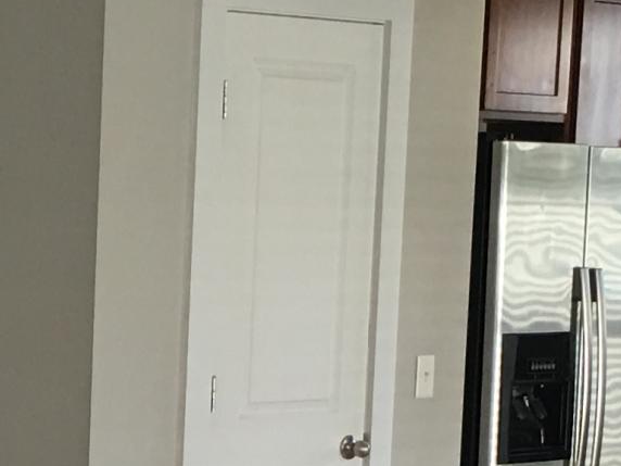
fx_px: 2727
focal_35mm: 152
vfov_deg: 9.6
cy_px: 588
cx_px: -74
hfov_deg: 12.7
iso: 32
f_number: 2.2
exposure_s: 1/30
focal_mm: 4.15
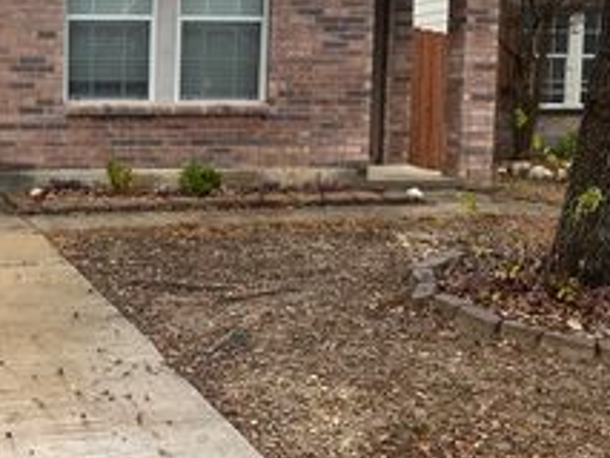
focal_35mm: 61
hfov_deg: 29.6
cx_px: 0
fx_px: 1076
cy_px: 225
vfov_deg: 24.1
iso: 32
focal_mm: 4.25
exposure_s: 1/362
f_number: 1.8
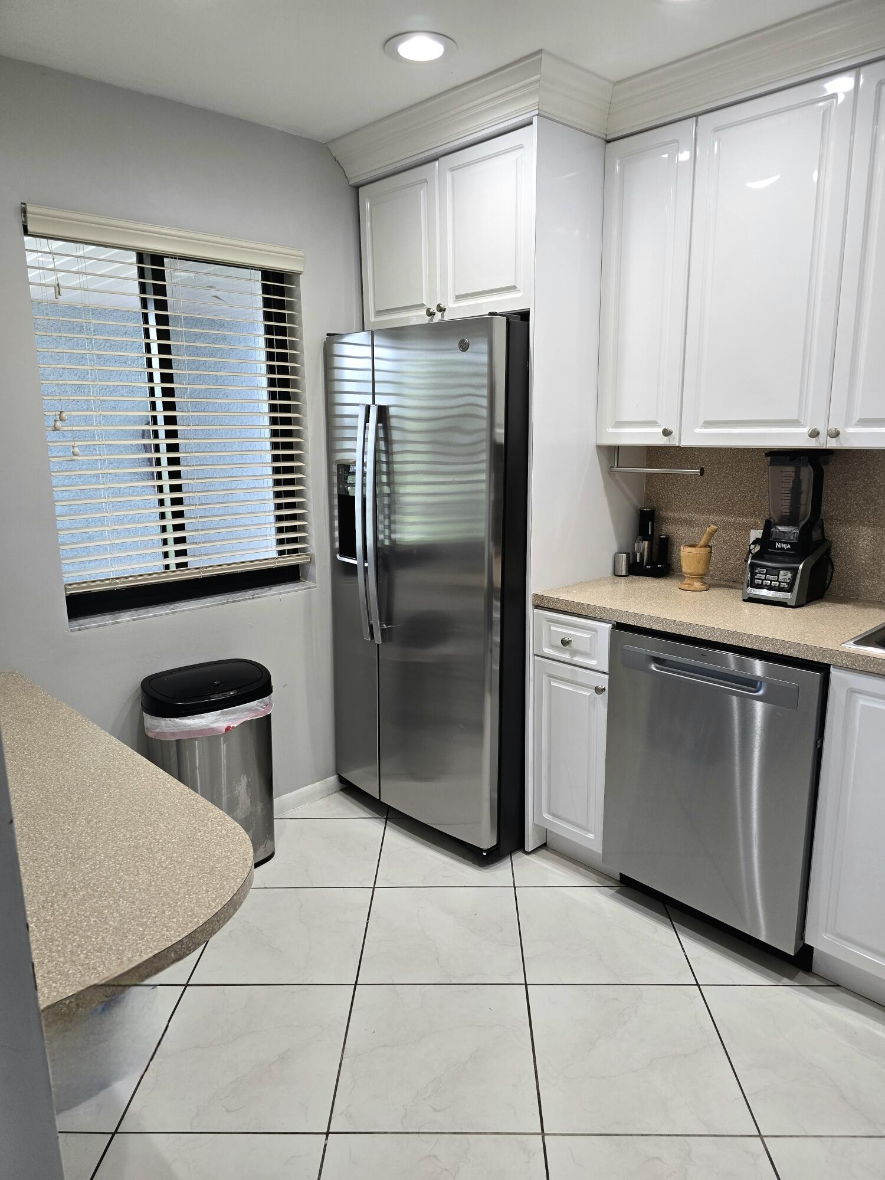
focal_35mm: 23
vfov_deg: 73.9
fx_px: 784
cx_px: 442
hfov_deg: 58.9
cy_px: 590
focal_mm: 6.3
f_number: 1.7
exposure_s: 1/120
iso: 125
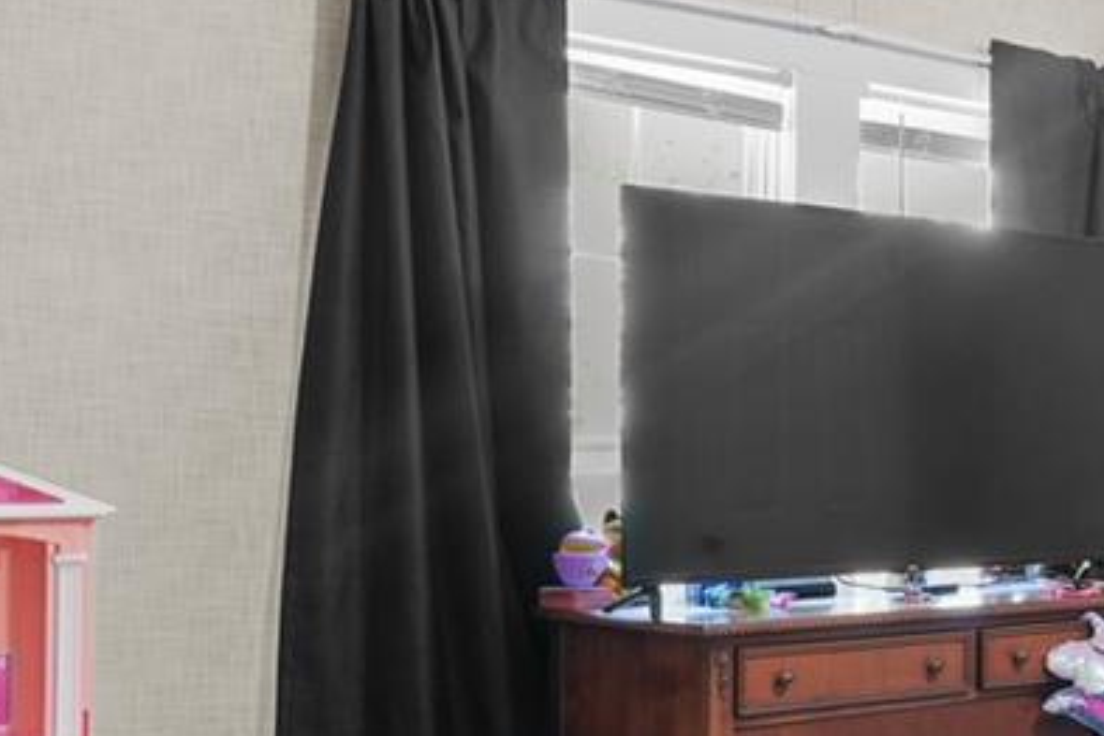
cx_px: 1444
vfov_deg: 23.6
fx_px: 1748
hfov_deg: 28.6
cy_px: 514
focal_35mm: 57
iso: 400
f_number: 8
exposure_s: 1.6
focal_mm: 14
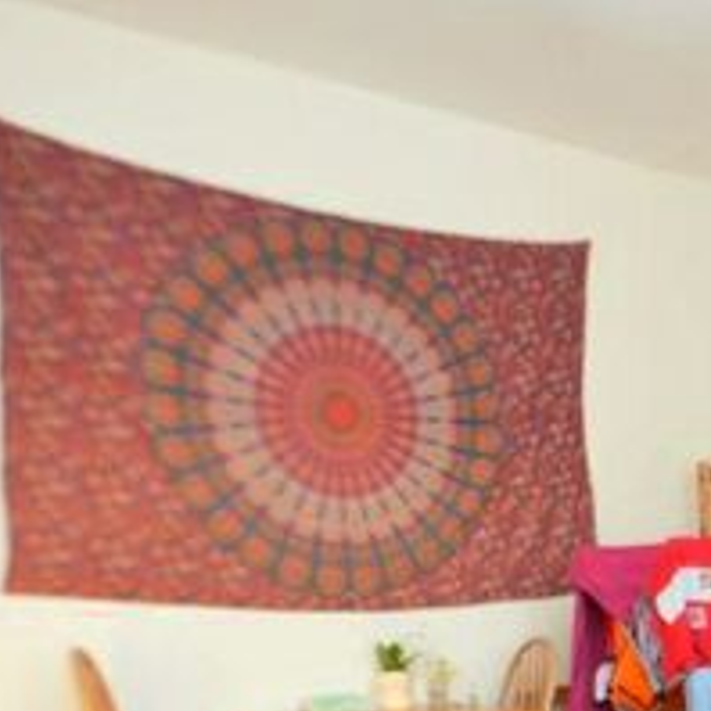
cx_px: 822
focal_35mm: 45
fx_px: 1046
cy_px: 718
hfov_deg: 32.1
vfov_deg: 34.1
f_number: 3.5
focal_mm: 10
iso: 1400
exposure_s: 1/30
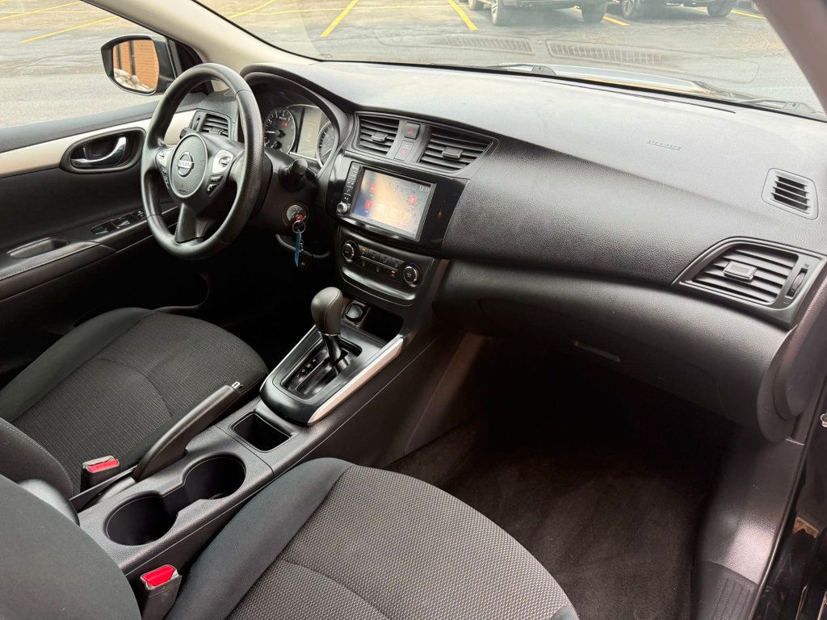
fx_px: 573
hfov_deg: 71.6
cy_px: 310
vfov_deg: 56.8
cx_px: 414
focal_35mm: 24
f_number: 1.78
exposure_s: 1/170
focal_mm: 6.76
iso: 125
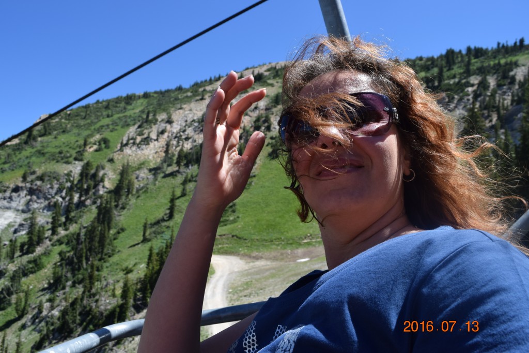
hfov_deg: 61.9
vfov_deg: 43.6
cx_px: 264
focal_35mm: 30
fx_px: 441
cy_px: 176
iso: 200
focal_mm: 20
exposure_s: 1/320
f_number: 9
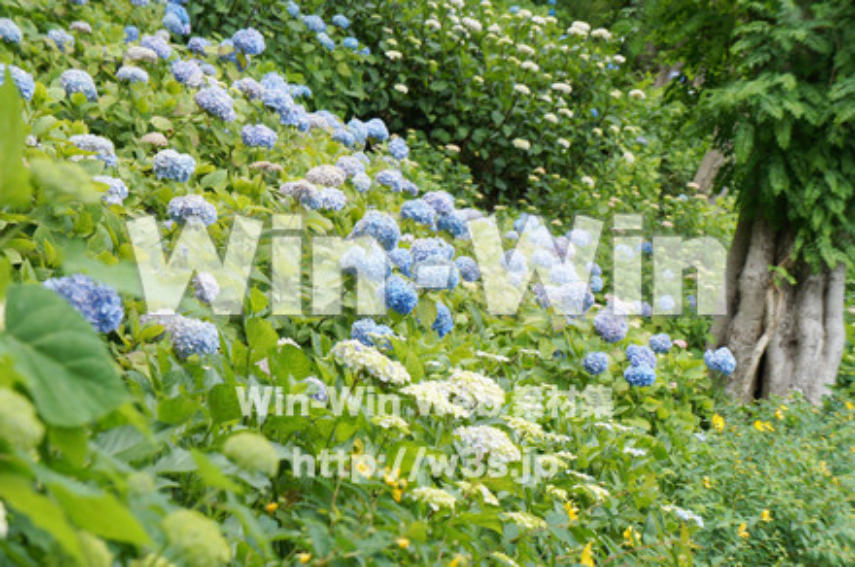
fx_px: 1956
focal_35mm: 82
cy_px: 284
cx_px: 428
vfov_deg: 16.5
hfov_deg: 24.7
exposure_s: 1/200
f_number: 5.6
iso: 200
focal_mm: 55
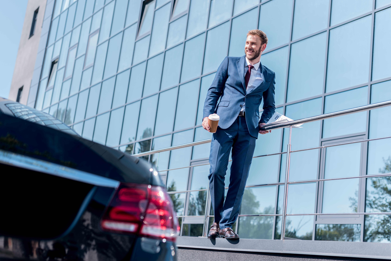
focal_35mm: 51
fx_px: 554
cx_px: 196
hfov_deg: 38.9
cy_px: 129
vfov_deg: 26.5
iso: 100
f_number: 2.8
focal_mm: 50
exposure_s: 1/800
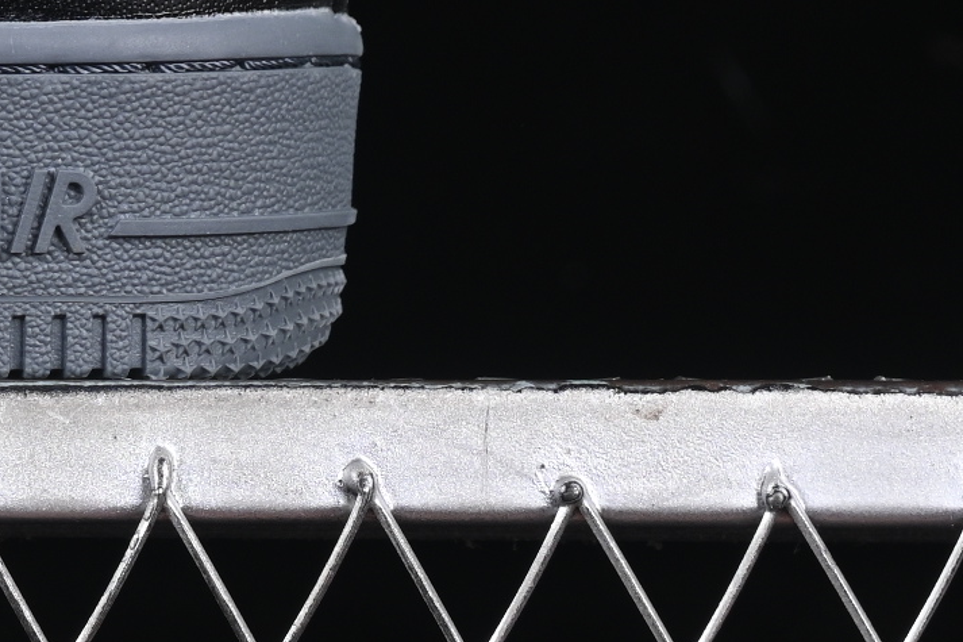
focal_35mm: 293
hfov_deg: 6.9
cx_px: -785
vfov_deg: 4.6
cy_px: -412
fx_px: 7835
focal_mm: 50
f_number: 6.3
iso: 160
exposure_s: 1/60
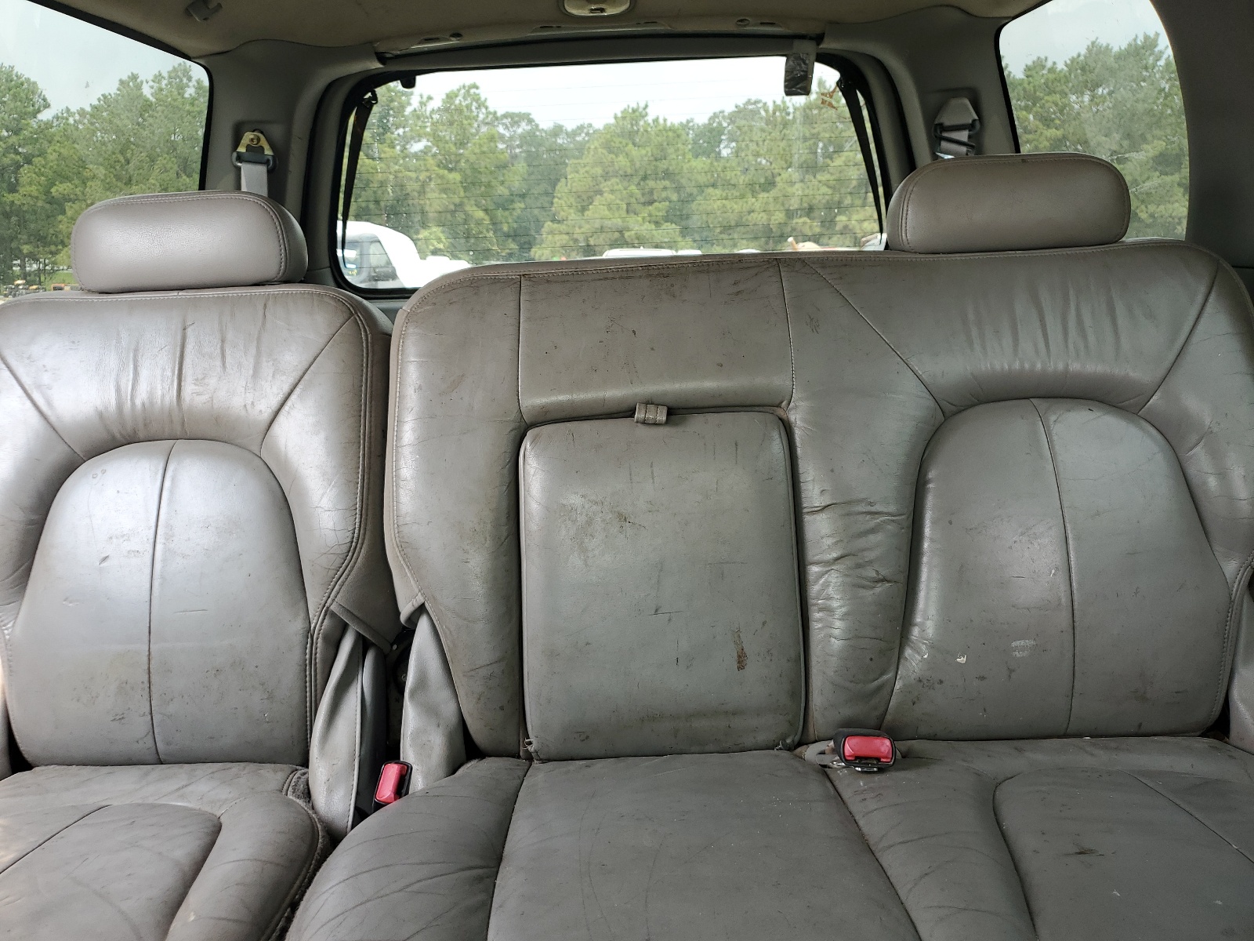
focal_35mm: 26
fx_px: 942
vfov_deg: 53.1
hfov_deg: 67.3
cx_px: 627
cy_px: 470
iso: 50
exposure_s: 1/227
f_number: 1.5
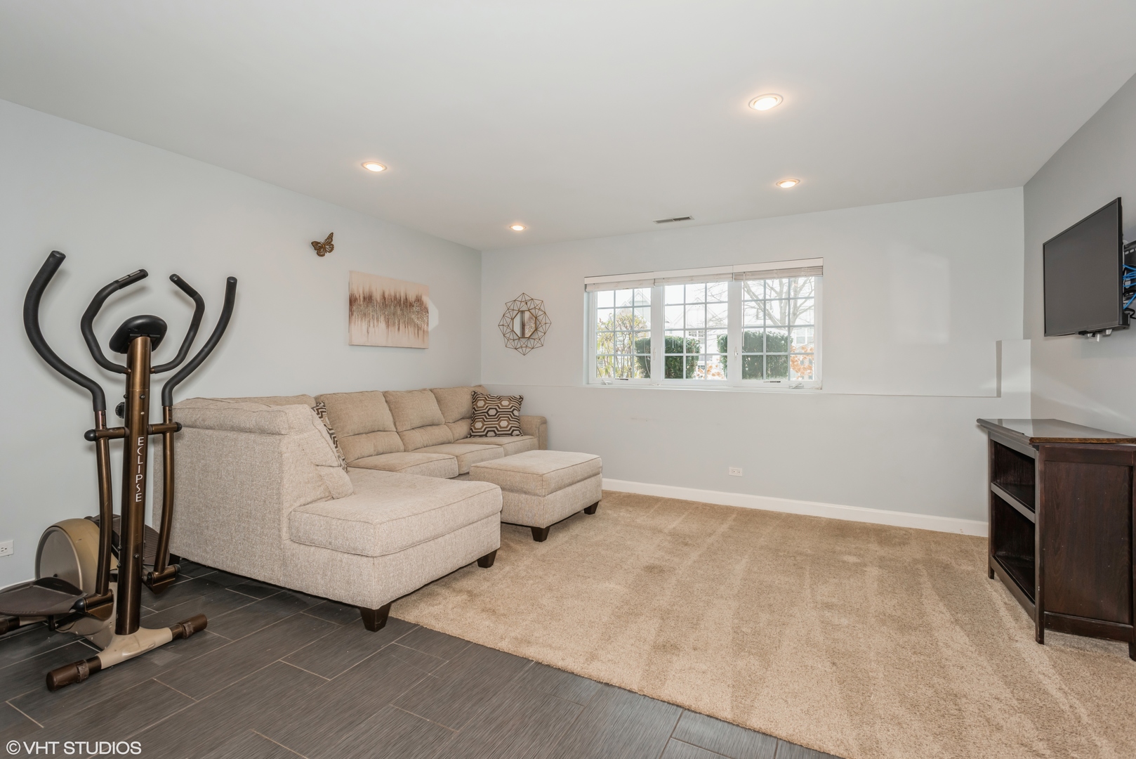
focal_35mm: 17
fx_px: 537
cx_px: 568
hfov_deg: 93.3
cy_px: 380
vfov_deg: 70.5
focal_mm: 17
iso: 400
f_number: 8
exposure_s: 1/40
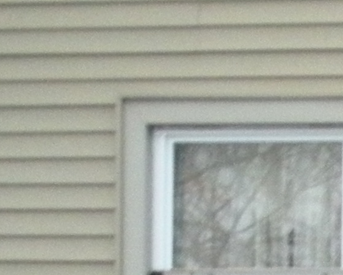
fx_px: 2315
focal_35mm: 228
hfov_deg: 7.3
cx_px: 1095
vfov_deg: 6.5
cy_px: 644
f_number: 3.5
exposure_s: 1/30
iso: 433
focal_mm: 6.3
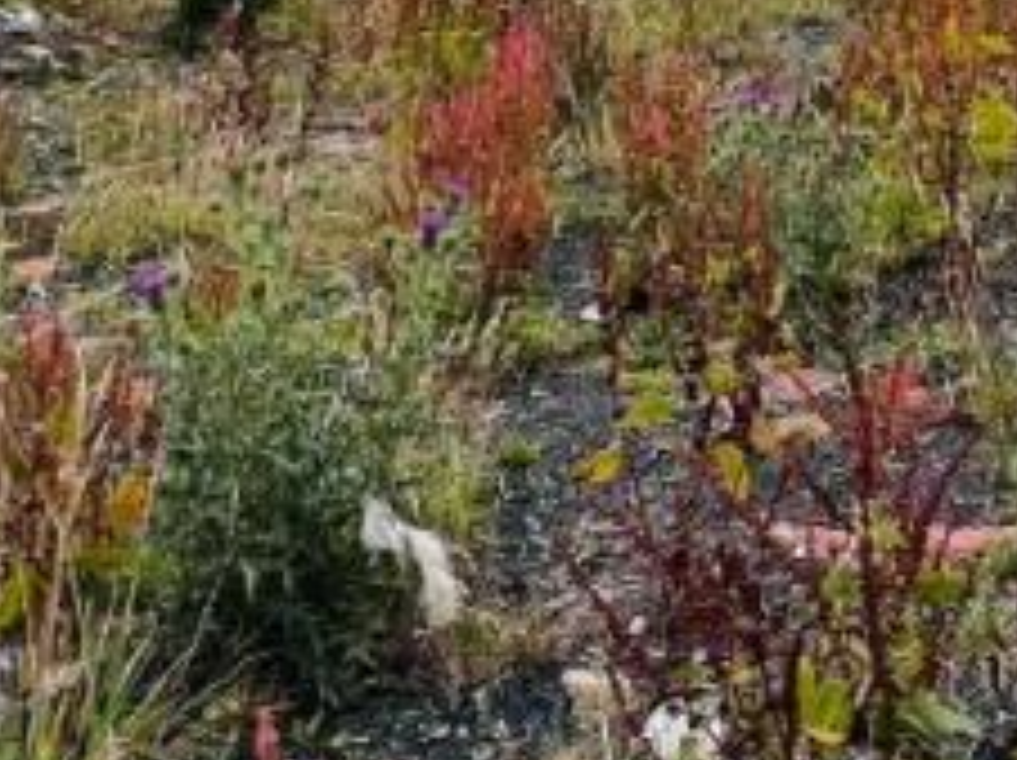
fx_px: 1732
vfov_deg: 22.0
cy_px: -256
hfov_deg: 31.9
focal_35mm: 59
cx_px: 814
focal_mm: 1.57
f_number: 1.8
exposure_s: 1/1292
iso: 32
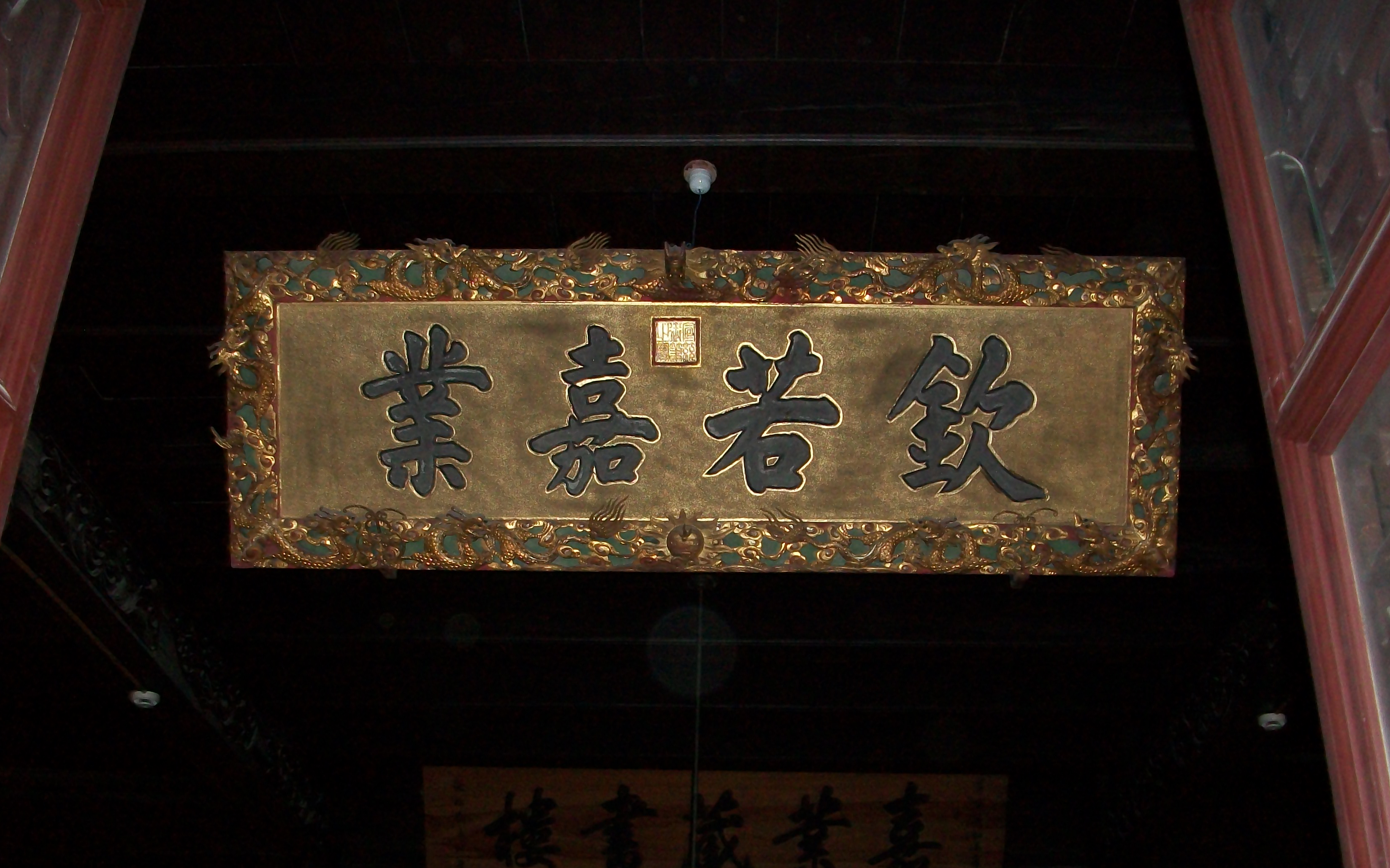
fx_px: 1439
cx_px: 704
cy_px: 494
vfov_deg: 33.5
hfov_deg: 51.5
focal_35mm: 38
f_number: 2.8
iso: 160
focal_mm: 5.7
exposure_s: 1/60
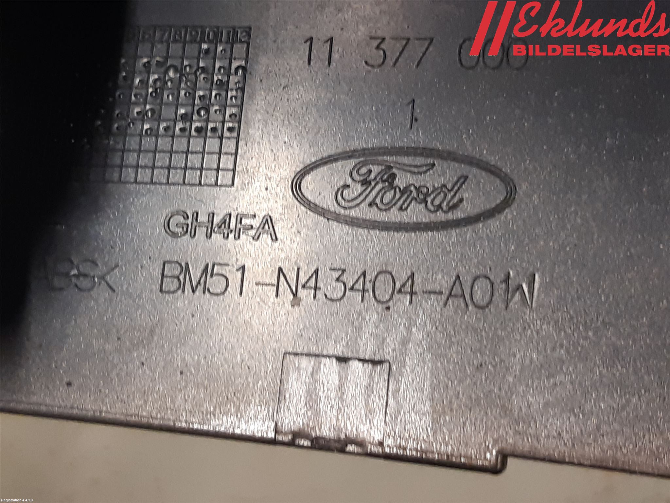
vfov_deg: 53.1
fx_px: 503
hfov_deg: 67.3
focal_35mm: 26
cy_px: 252
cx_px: 335
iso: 200
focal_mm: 3.93
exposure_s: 1/50
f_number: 1.7
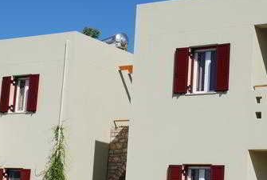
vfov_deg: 14.8
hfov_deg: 21.9
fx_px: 691
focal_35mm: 93
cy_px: 95
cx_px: 140
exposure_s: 1/250
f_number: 10
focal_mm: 26
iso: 110
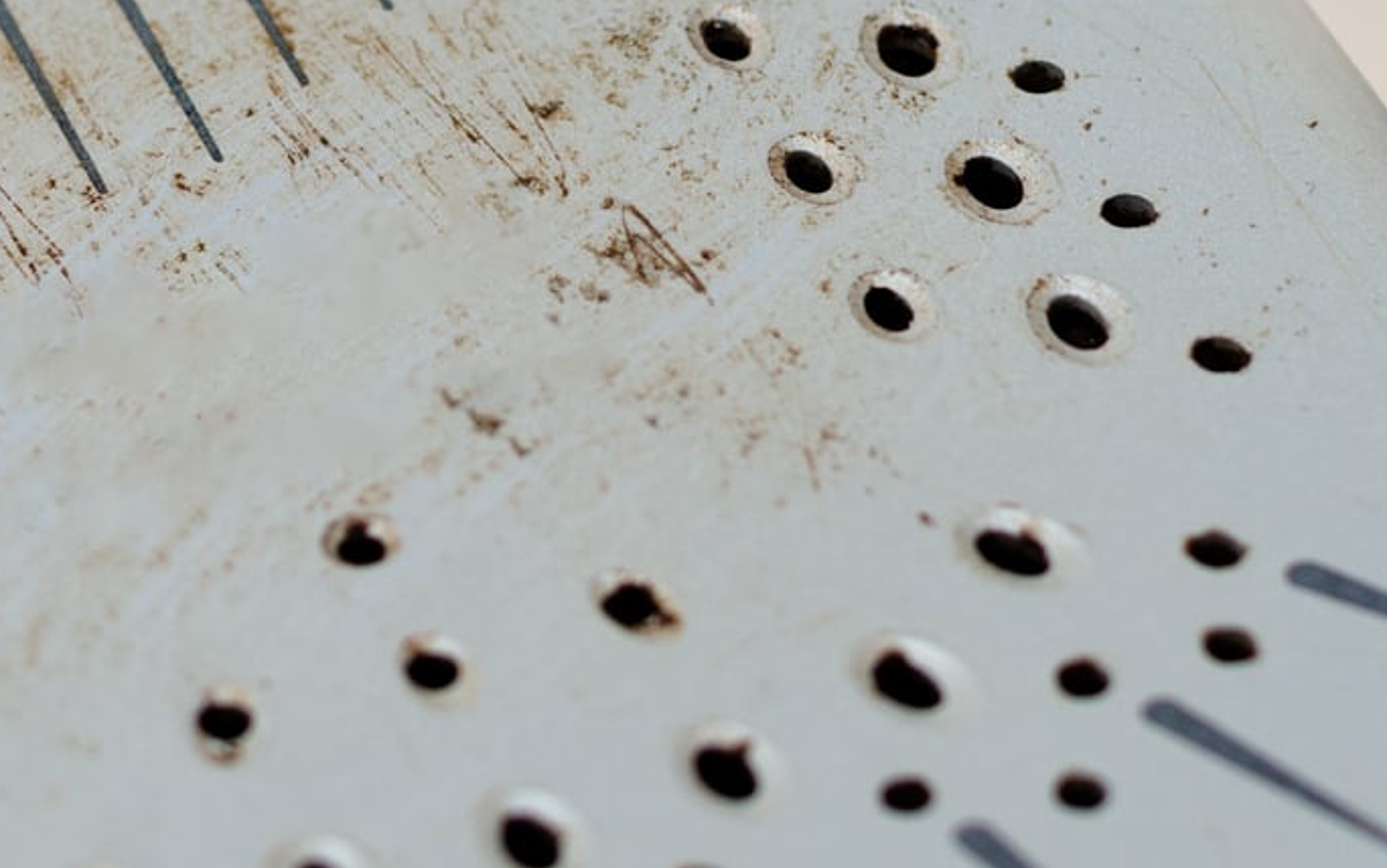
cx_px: 314
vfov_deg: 5.9
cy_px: 76
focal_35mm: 223
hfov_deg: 9.4
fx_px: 8432
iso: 200
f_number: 4
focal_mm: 50
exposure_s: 1/80
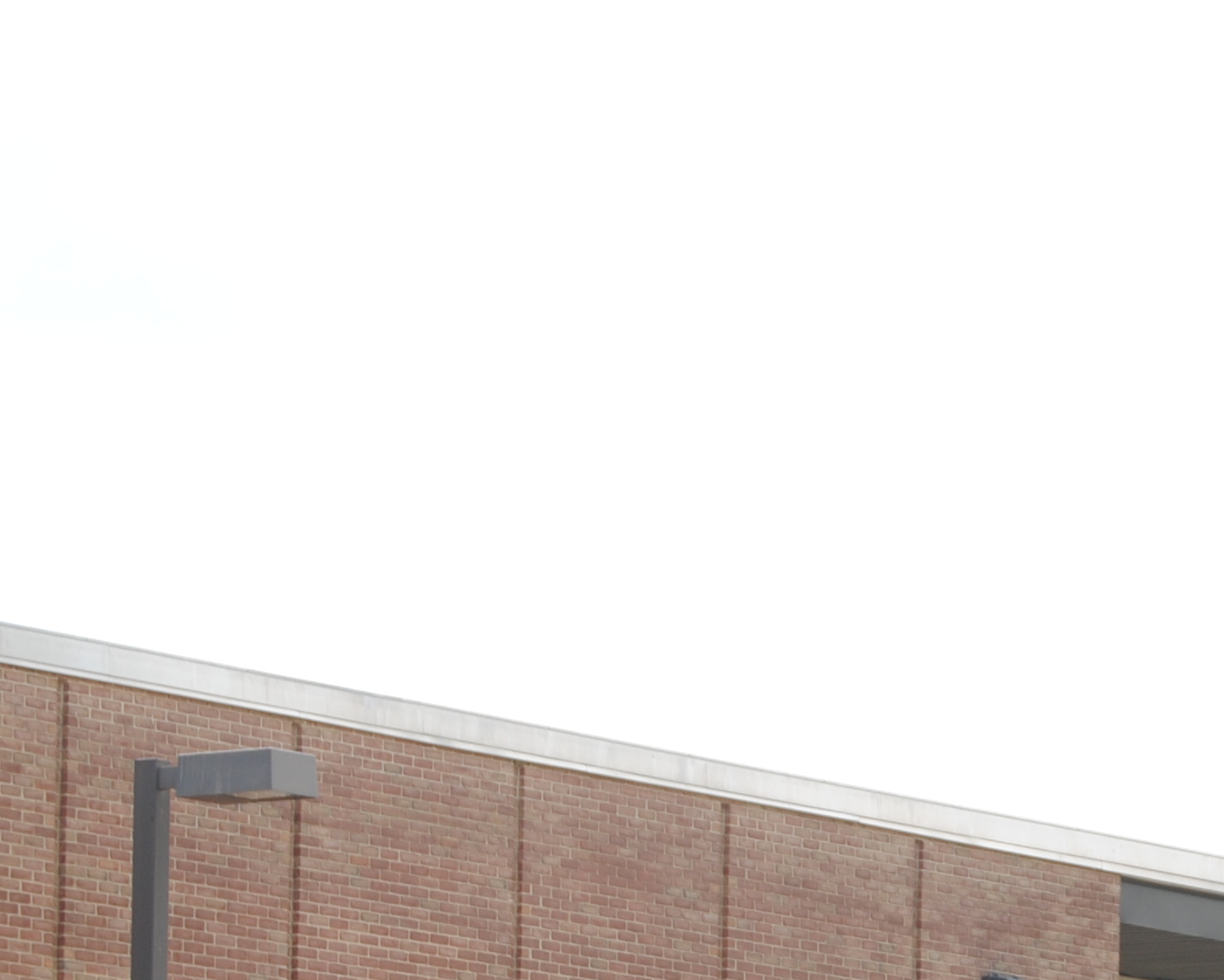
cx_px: 1482
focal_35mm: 258
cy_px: 1063
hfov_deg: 7.4
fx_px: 9347
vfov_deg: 6.0
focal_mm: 70
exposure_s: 1/200
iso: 100
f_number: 8
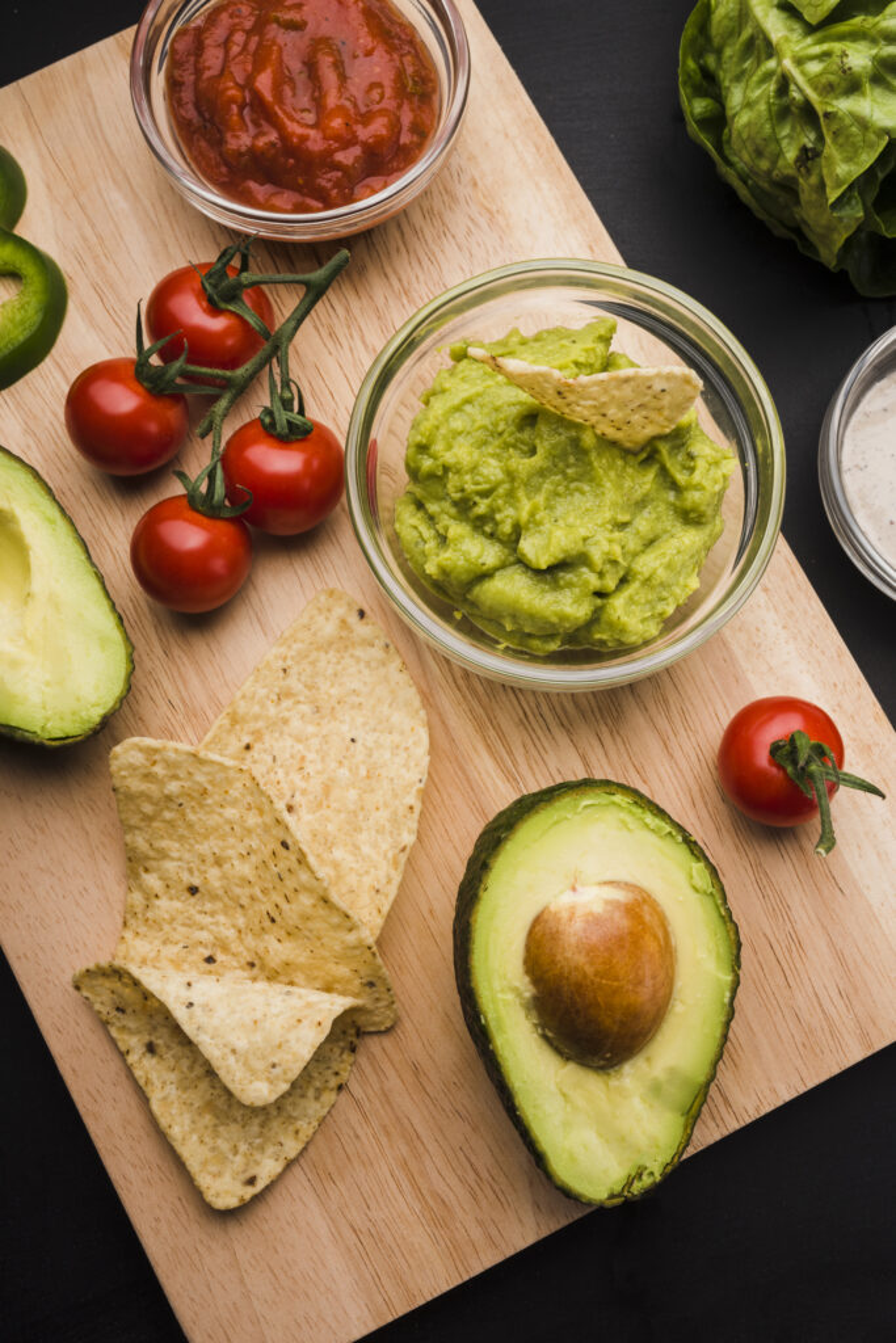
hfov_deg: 37.9
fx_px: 1306
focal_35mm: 35
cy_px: 672
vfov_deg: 54.4
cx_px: 448
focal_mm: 35
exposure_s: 1/160
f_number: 16
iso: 125
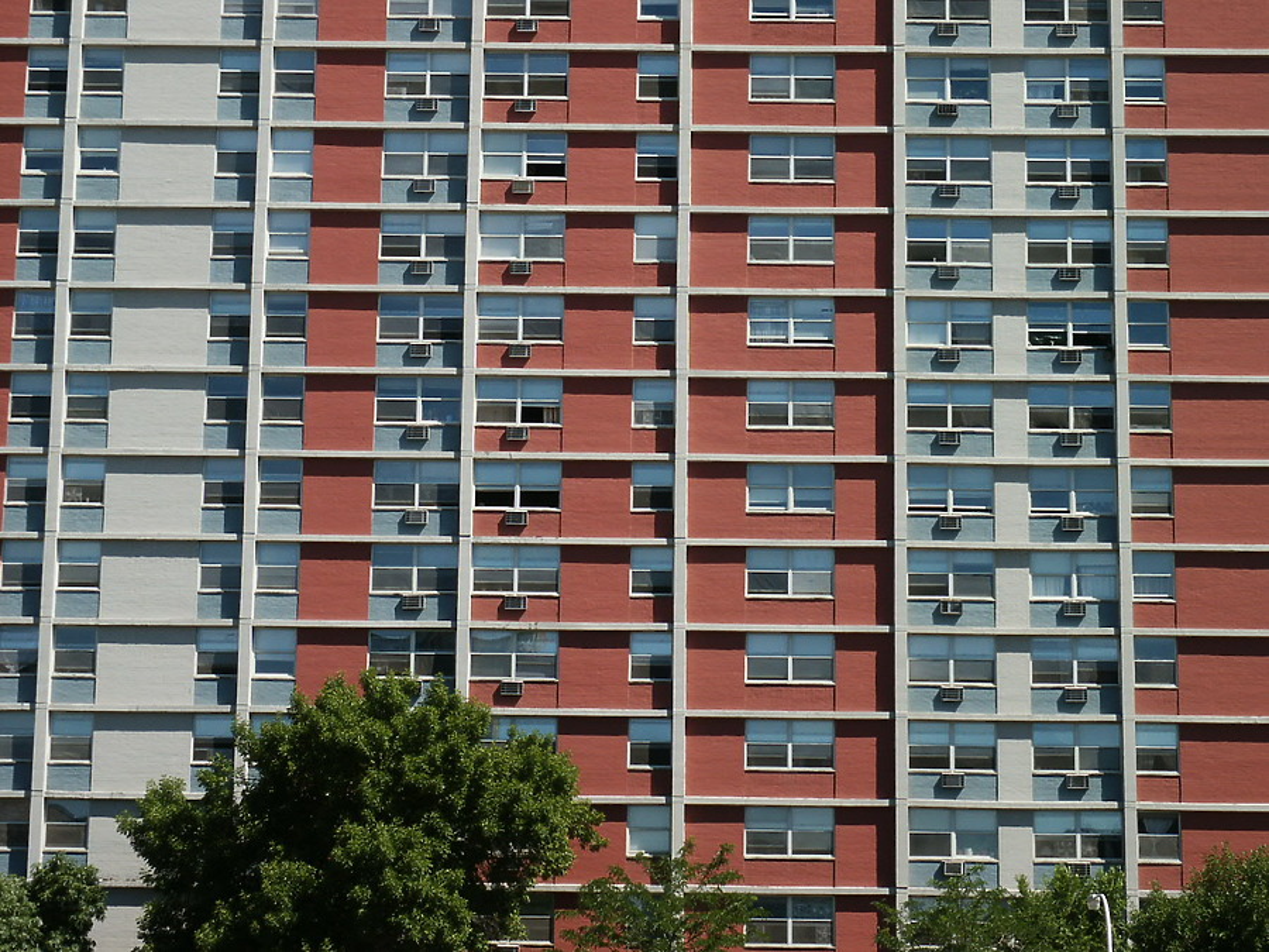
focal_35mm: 82
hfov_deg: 23.8
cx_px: 634
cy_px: 476
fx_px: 3006
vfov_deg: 18.0
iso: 64
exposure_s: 1/180
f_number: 8
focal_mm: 16.44
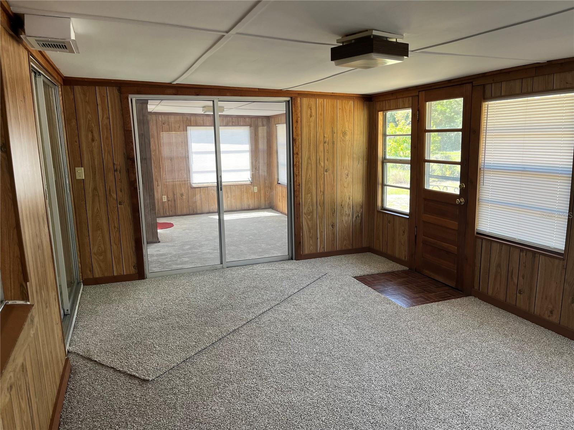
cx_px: 287
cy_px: 215
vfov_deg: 53.1
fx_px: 431
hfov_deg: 67.3
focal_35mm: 26
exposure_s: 1/122
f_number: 1.6
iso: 100
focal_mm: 5.1
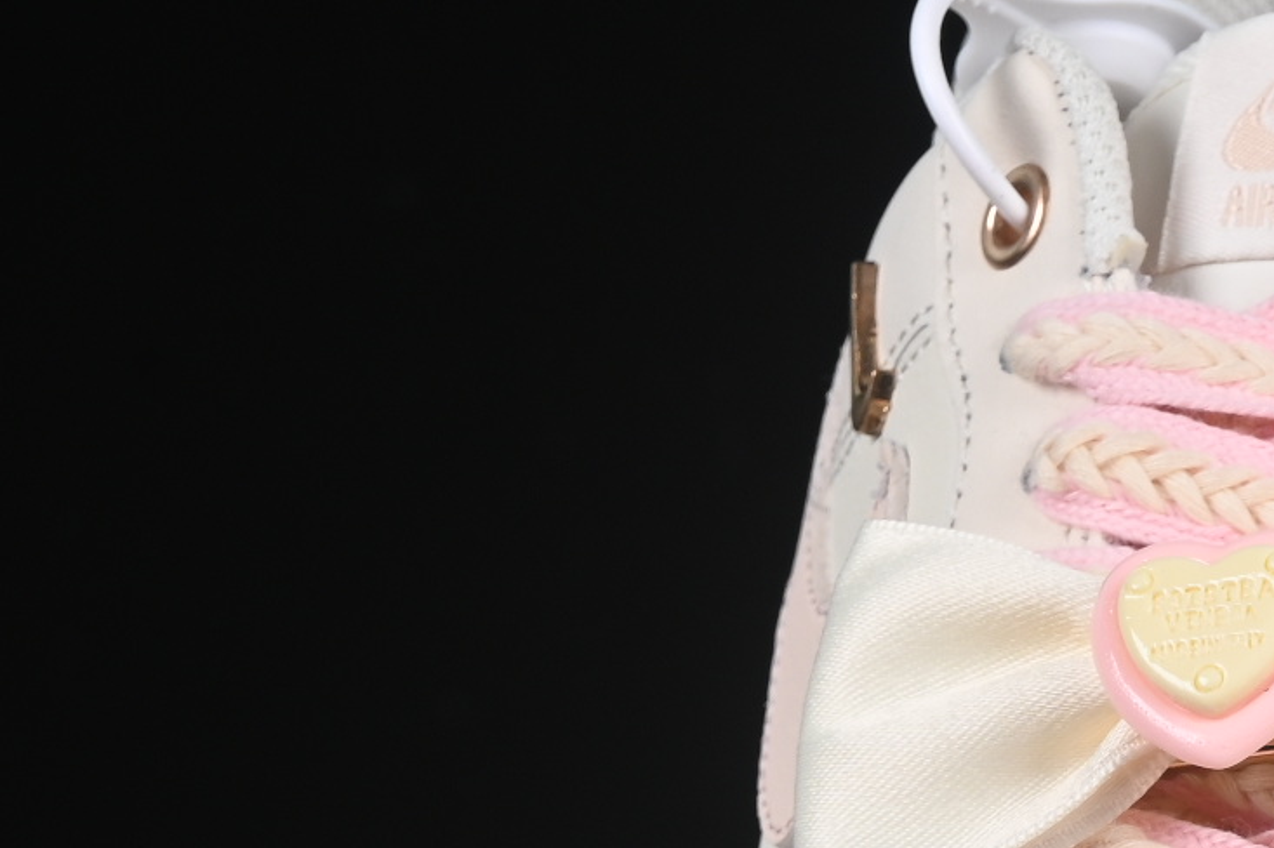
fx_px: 10081
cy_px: 1265
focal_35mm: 285
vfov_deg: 4.8
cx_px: 1710
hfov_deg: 7.2
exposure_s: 1/80
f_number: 8
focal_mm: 50
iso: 160
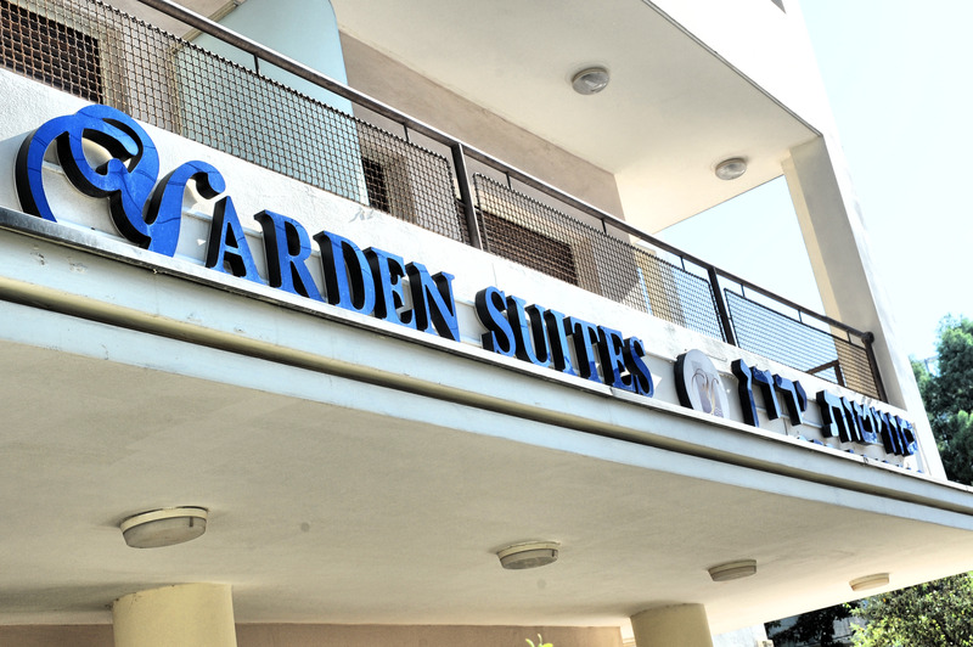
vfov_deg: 36.8
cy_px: 324
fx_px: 972
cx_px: 486
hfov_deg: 53.2
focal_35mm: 36
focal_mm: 36
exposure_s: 1/160
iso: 200
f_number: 10
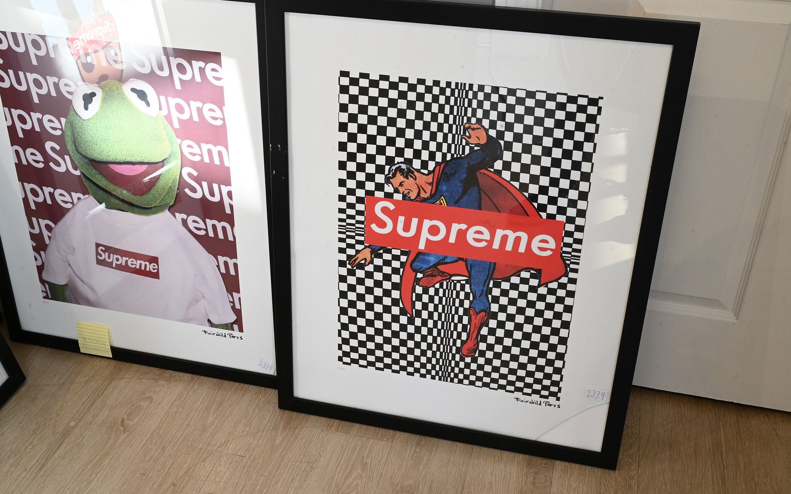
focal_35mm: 38
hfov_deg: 51.5
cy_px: 248
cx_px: 398
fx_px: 819
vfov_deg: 33.6
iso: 2500
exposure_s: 1/40
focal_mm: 37
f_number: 18
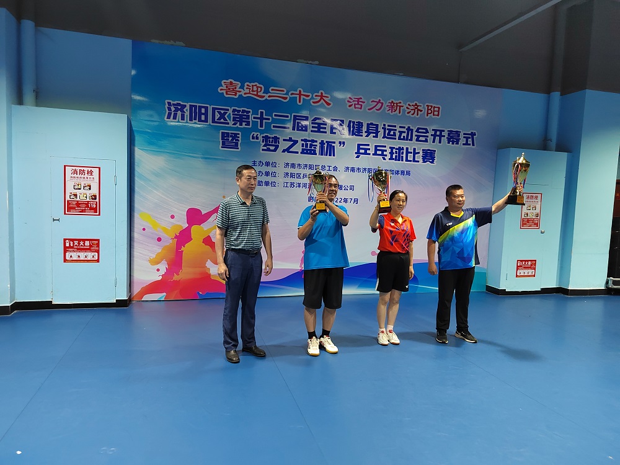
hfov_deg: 73.9
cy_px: 232
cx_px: 310
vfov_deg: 58.9
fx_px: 412
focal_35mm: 23
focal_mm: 5.52
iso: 2391
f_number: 1.9
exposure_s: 1/120
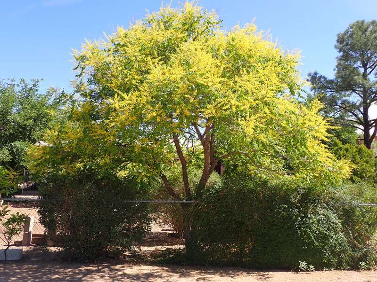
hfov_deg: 60.0
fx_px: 327
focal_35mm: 30
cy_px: 141
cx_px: 188
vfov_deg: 46.8
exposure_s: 1/500
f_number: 3.2
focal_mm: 5.4
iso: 100
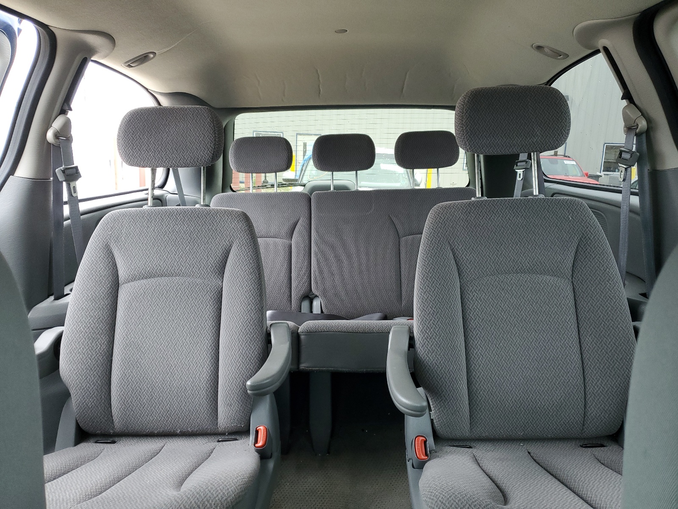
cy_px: 254
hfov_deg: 67.3
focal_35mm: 26
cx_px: 339
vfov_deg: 53.1
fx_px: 509
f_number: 1.5
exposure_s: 1/120
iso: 95
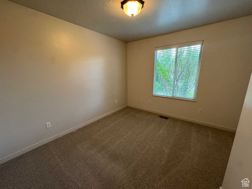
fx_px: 102
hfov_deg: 102.1
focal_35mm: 14
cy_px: 94
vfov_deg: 85.7
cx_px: 126
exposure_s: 1/60
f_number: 2.2
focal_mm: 2.22
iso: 320
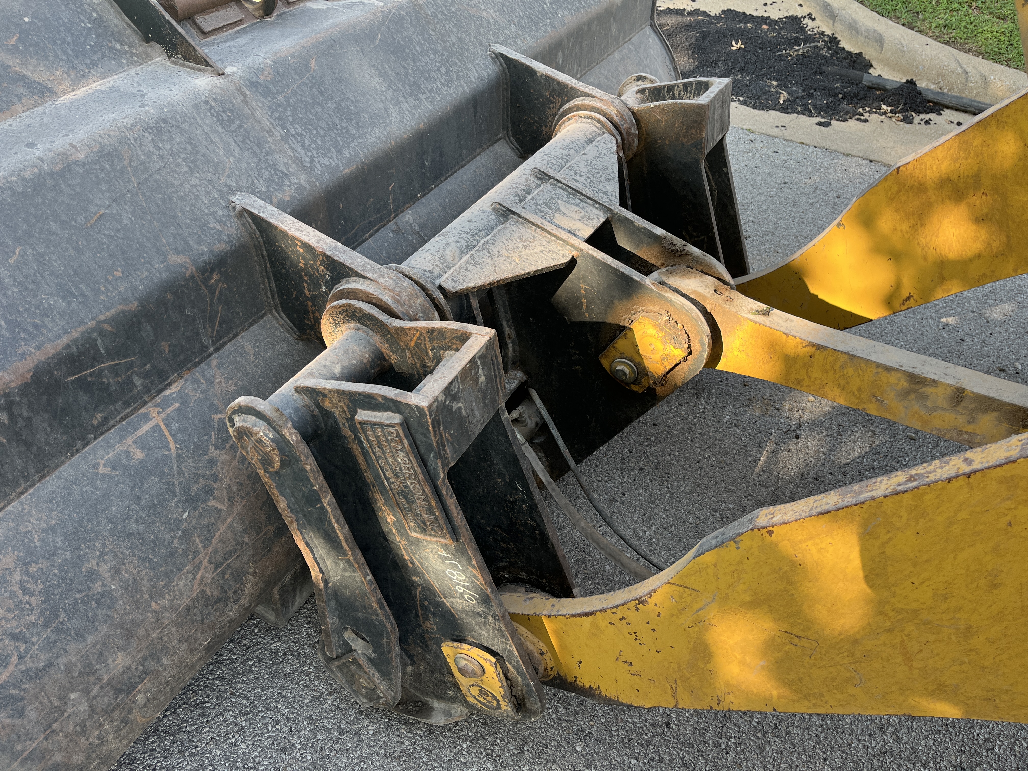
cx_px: 514
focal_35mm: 26
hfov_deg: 67.3
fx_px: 772
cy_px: 386
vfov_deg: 53.1
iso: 50
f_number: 1.6
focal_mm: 5.1
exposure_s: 1/349
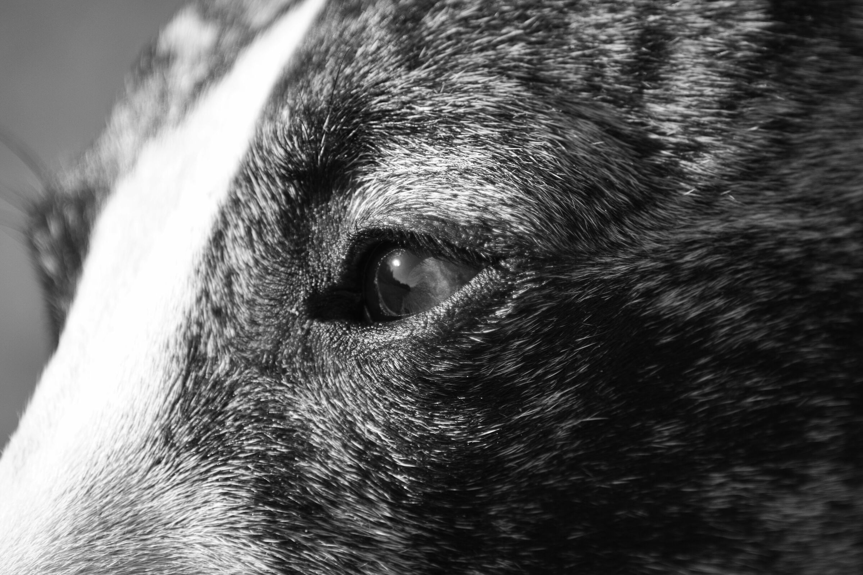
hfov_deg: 4.6
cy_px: 288
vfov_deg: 3.1
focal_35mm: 450
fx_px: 10787
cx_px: 432
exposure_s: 1/800
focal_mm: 300
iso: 560
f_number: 5.6
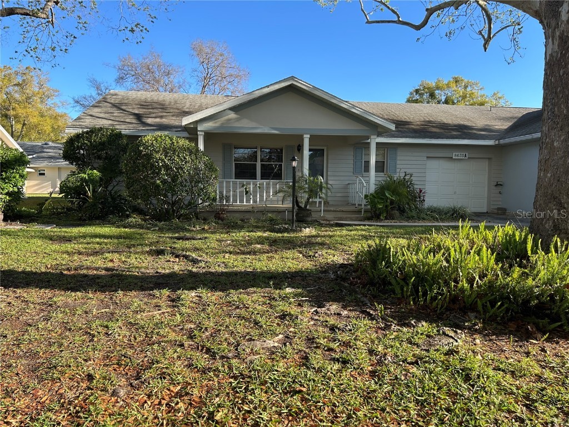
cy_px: 214
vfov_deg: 53.1
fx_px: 427
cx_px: 284
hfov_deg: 67.3
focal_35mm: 26
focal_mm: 5.7
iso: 50
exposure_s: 1/1196
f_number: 1.5
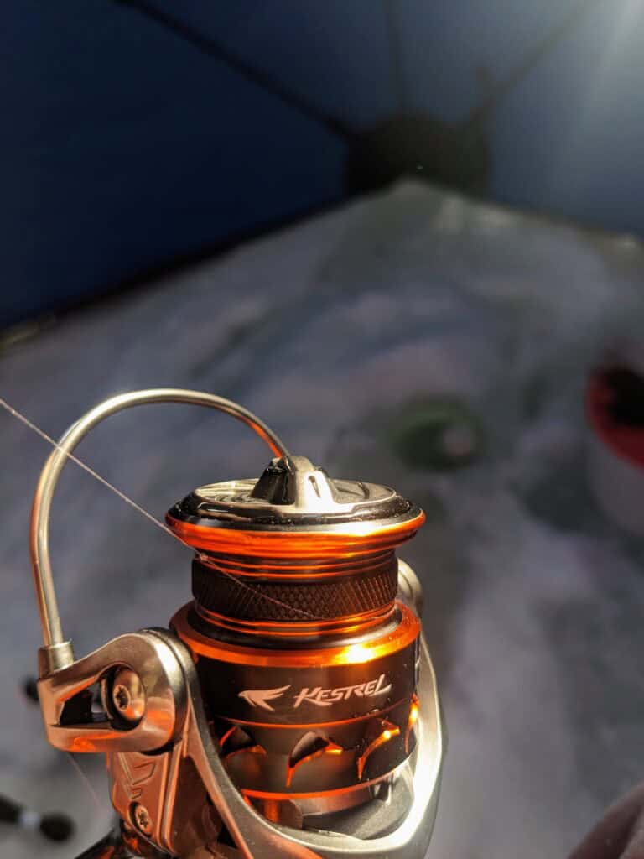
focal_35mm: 27
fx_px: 670
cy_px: 430
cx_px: 322
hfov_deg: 51.4
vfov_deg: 65.3
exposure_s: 1/157
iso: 47
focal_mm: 4.4
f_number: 1.7
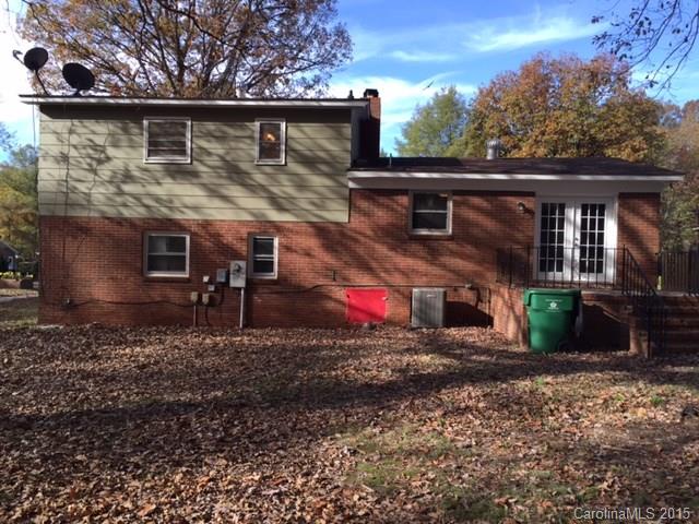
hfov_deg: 61.7
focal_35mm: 29
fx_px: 586
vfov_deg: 48.2
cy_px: 262
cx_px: 350
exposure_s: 1/565
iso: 32
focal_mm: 4.15
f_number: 2.2
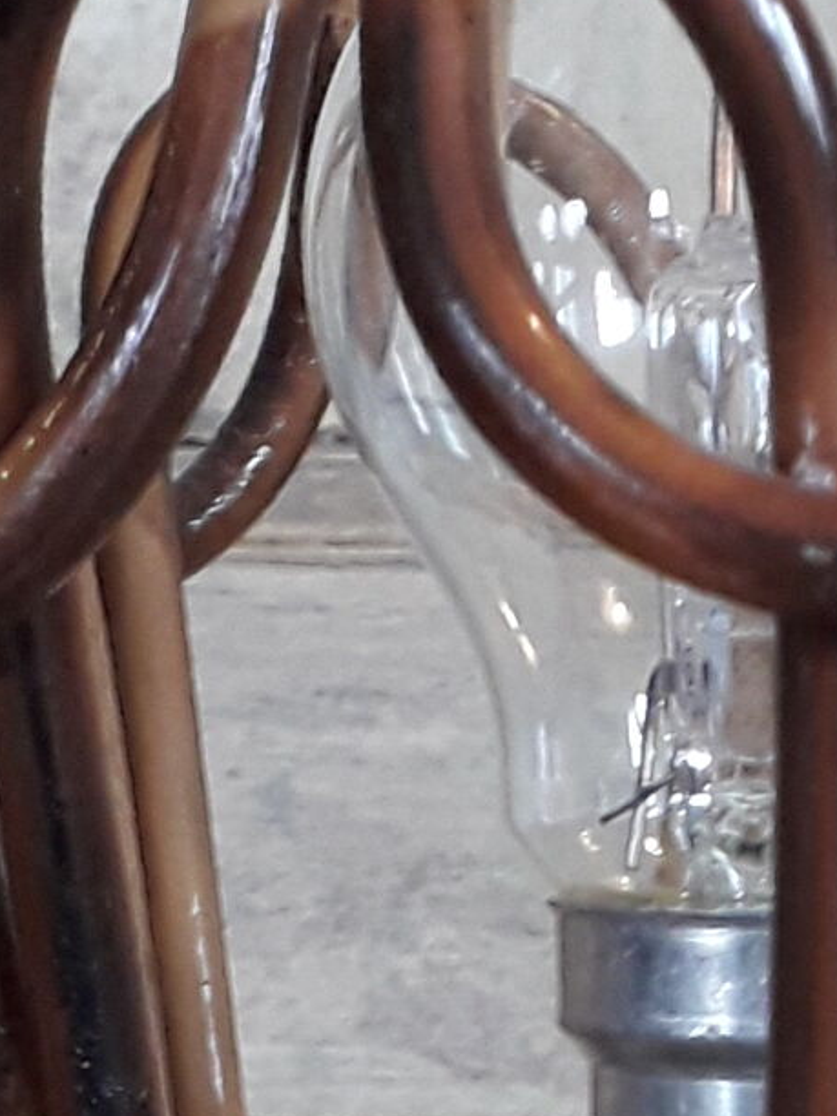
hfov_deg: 10.2
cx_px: 937
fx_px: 4642
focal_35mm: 144
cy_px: 1404
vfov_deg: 13.3
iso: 200
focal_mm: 3.6
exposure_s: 1/50
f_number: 1.9
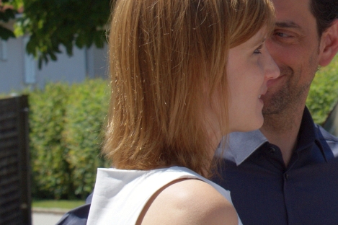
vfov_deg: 5.7
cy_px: 56
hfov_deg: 8.5
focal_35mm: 240
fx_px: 2252
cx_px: 419
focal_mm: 50
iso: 100
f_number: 9
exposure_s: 1/250
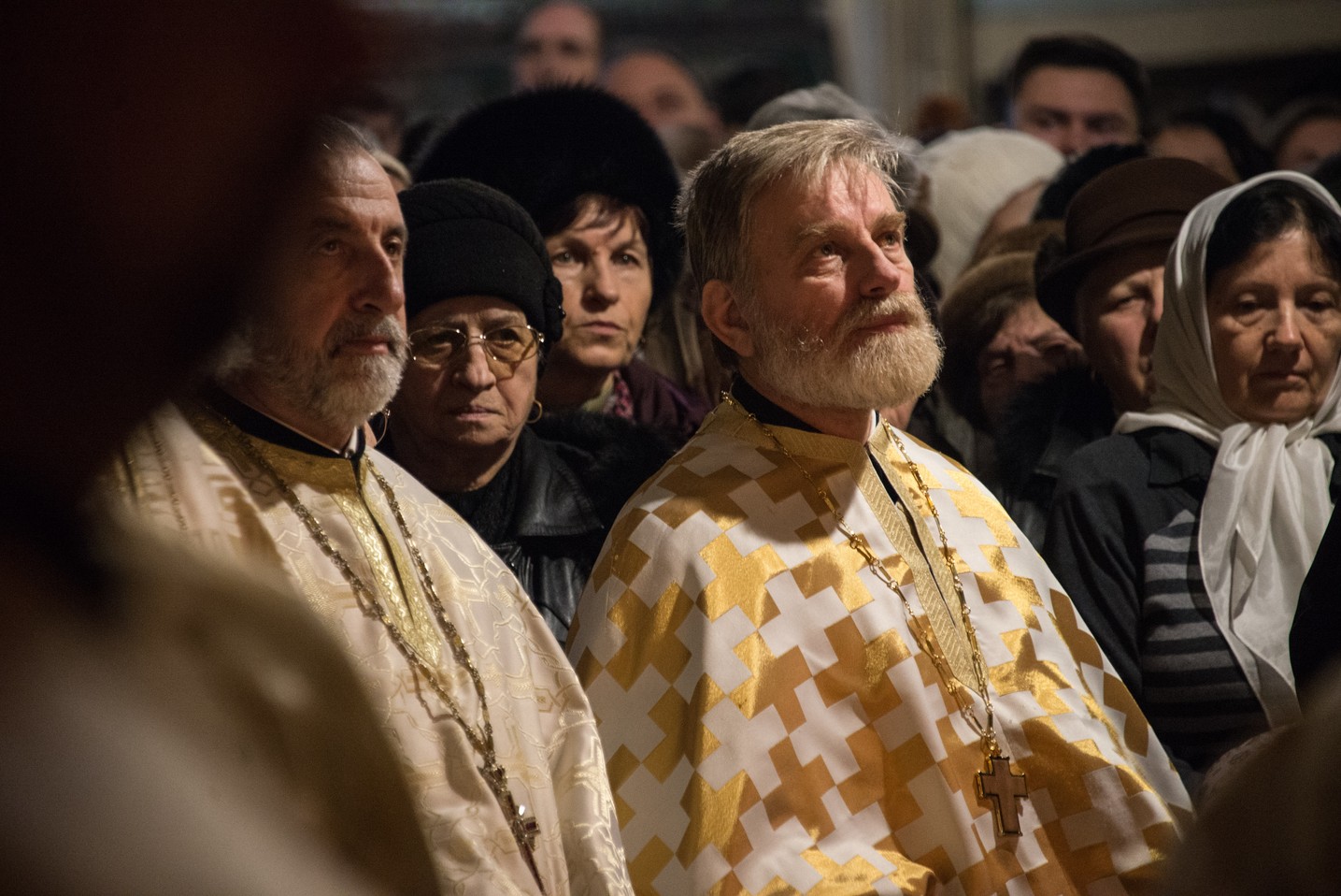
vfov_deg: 4.6
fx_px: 11179
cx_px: 670
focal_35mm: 300
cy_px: 448
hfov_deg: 6.9
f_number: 5.6
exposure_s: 1/30
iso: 5000
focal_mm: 300
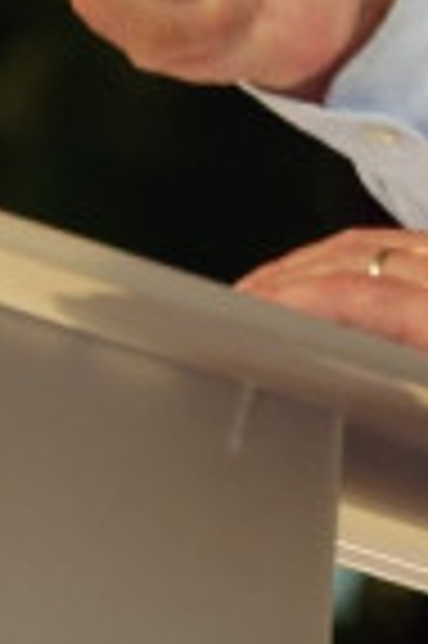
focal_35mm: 1098
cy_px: -572
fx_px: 19629
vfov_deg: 1.9
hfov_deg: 1.2
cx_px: 885
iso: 800
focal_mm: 175
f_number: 5.6
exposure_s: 1/250
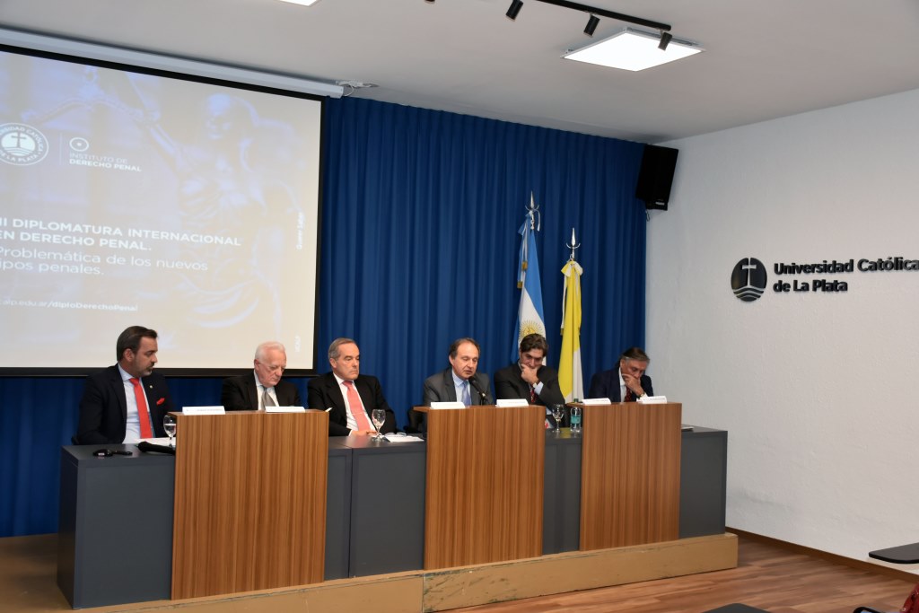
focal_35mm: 36
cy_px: 306
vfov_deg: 36.9
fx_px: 919
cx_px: 460
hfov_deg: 53.1
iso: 800
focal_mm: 24
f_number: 5
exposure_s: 1/125
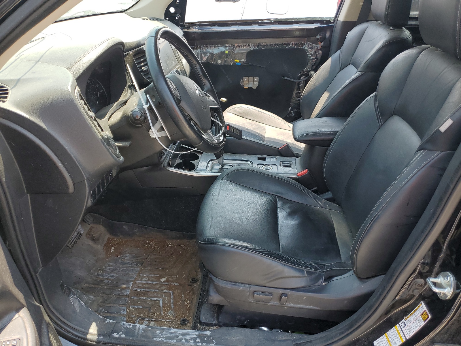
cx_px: 230
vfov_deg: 53.1
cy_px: 173
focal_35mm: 26
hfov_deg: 67.3
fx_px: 346
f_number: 1.5
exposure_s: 1/500
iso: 50
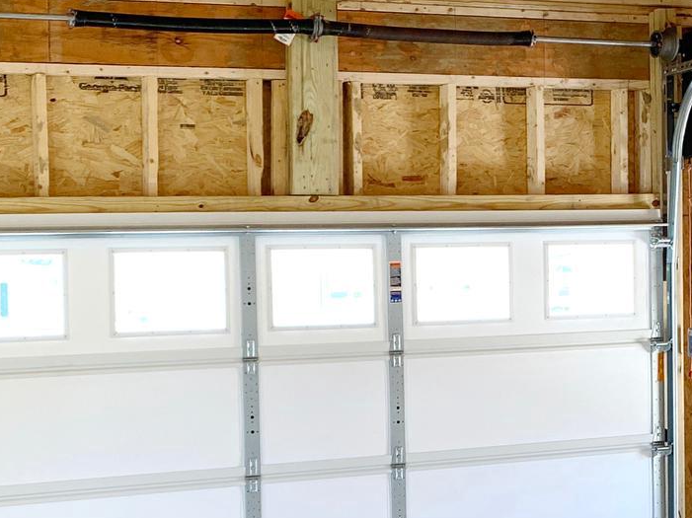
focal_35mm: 76
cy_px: 564
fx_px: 1519
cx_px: 657
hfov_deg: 24.7
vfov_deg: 18.6
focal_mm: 4.25
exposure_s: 1/120
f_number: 1.8
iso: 80
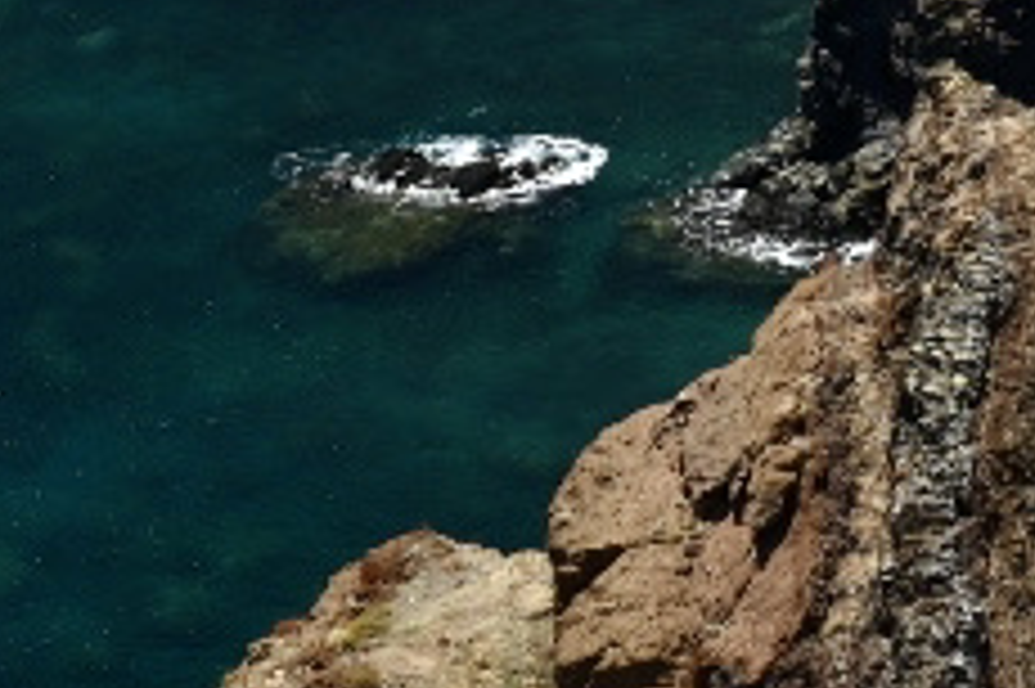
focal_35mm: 268
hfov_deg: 7.6
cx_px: 1206
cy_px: -1736
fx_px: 7699
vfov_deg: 4.8
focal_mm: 38
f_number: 9
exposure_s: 1/100
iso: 100
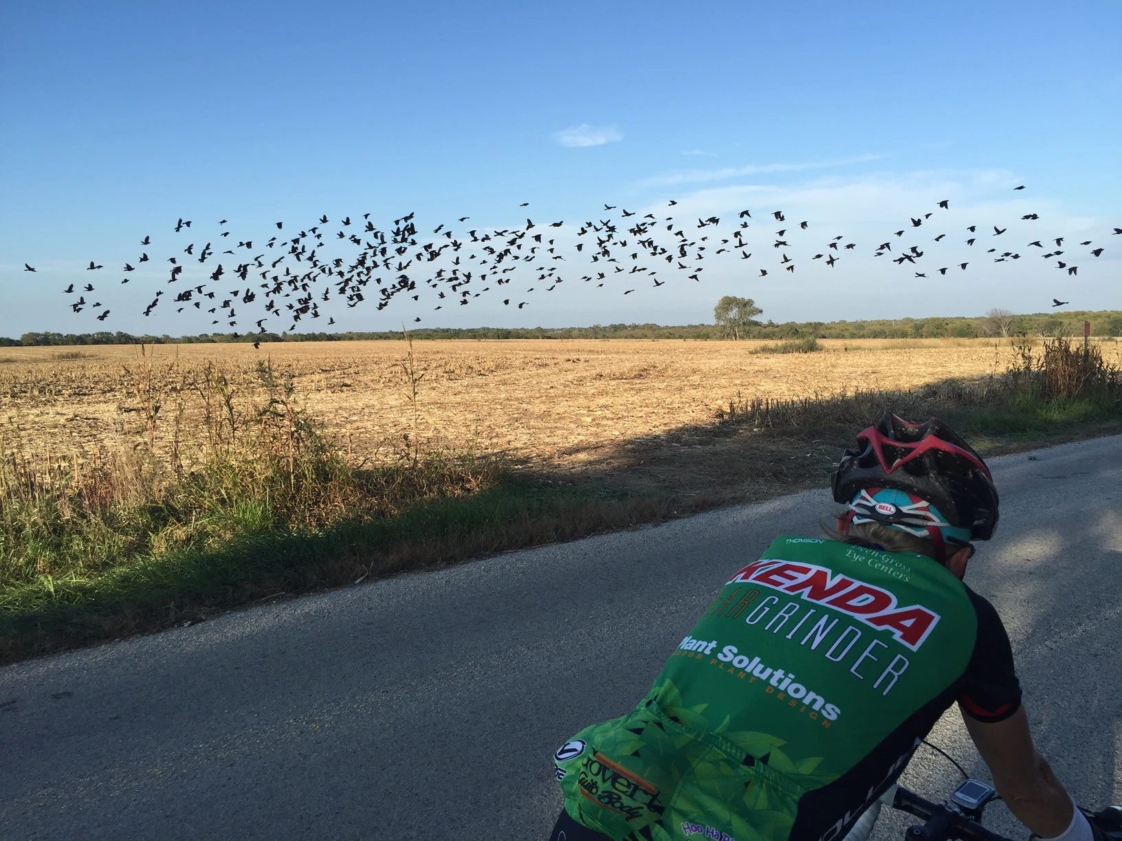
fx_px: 940
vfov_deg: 48.2
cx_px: 561
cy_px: 420
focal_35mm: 29
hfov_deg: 61.7
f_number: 2.2
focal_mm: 4.15
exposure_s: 1/1099
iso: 32
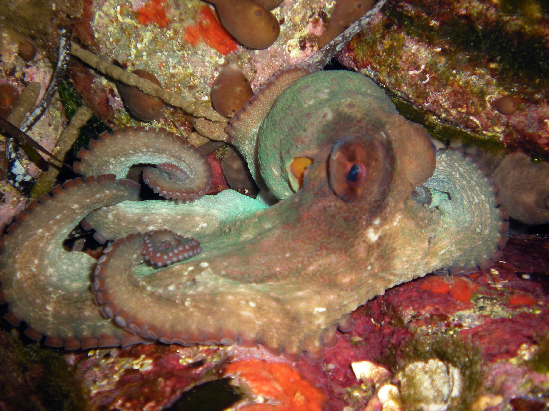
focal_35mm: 38
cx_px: 274
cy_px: 206
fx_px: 603
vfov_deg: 37.7
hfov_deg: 49.0
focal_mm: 6.3
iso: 64
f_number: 3.1
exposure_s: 1/60
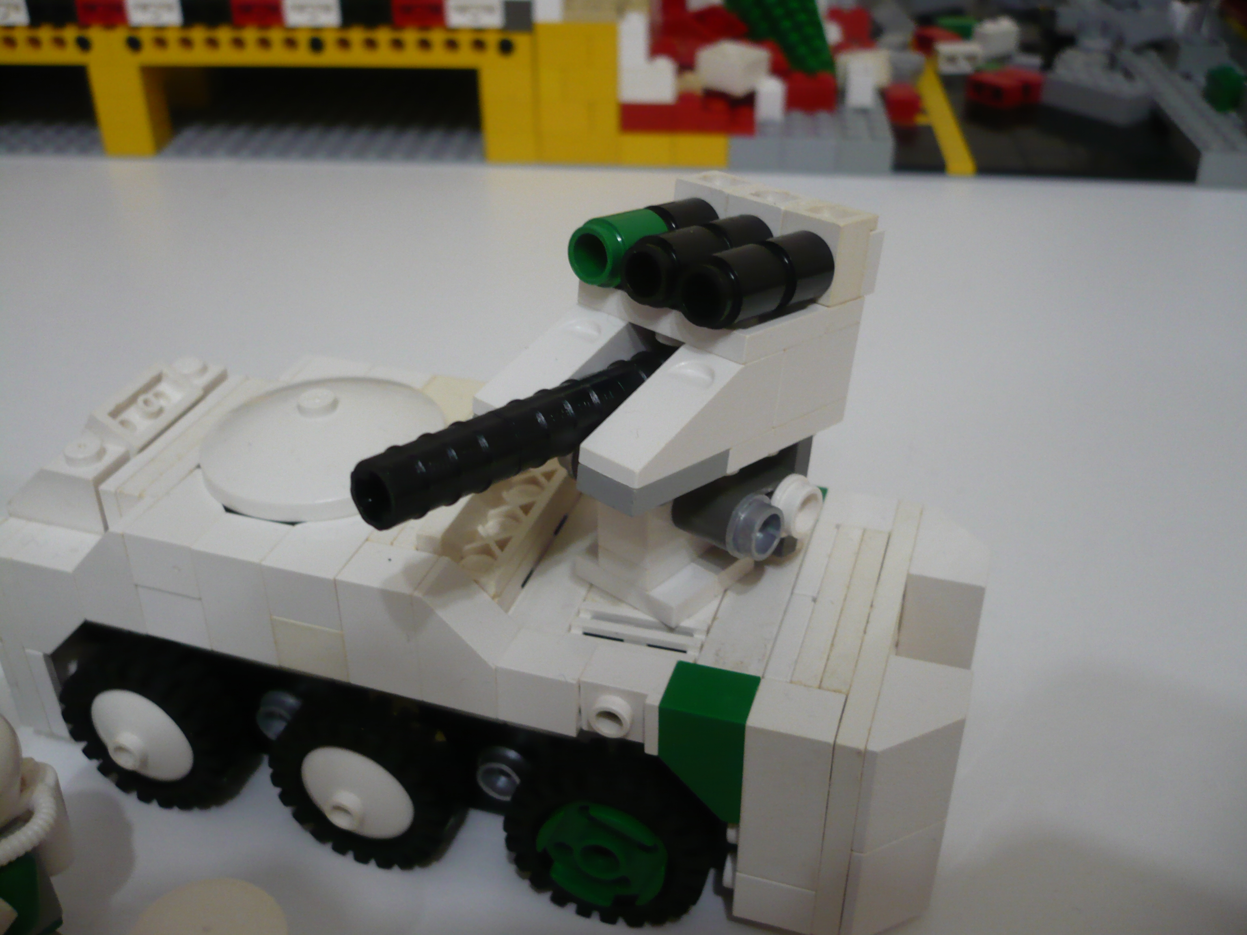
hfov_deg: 52.6
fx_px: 1261
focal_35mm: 35
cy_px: 468
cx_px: 624
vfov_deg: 40.7
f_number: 2.8
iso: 200
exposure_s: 1/15
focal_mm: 5.8
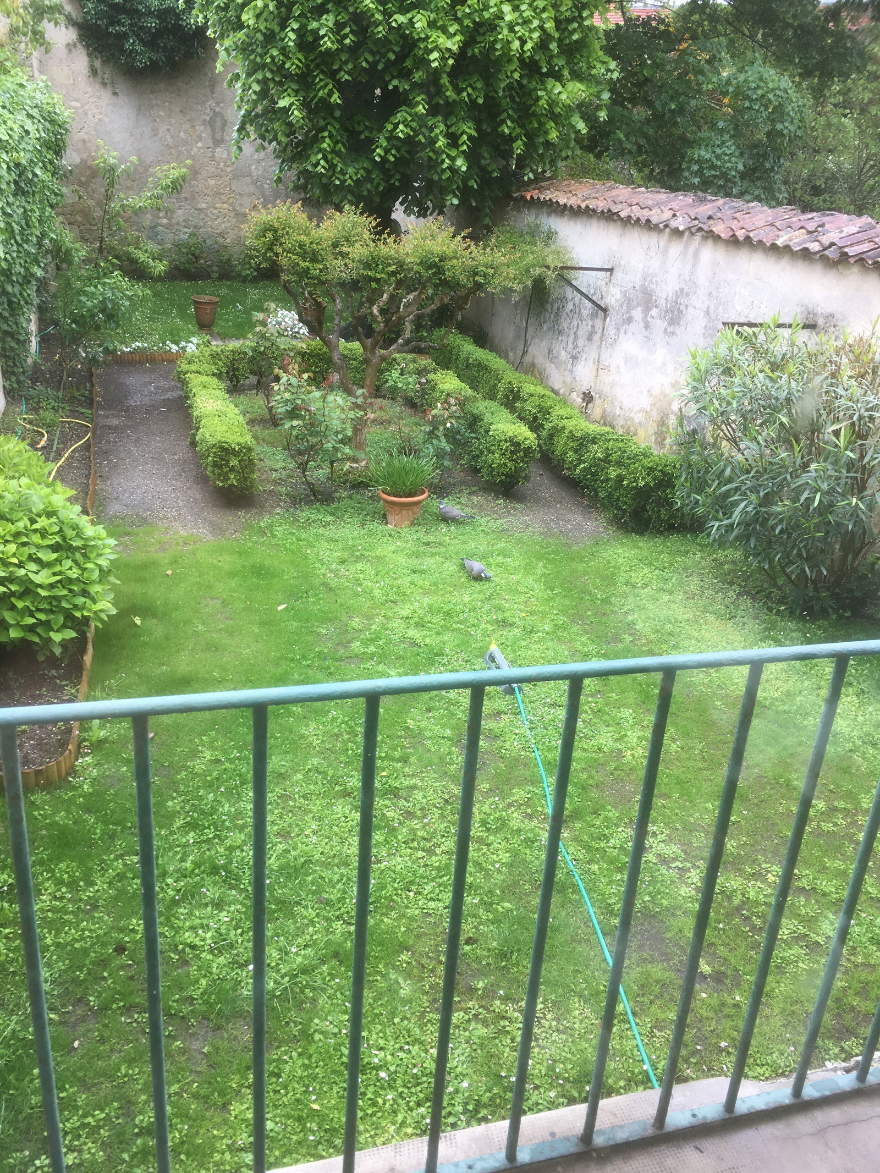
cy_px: 586
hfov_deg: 48.2
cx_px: 440
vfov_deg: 61.7
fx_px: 983
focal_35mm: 29
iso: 25
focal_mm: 4.15
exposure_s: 1/160
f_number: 2.2
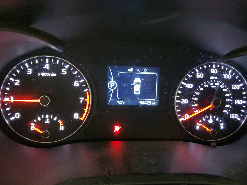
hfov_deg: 67.3
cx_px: 124
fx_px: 186
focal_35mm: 26
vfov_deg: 53.1
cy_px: 92
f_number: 1.5
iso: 288
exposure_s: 1/15
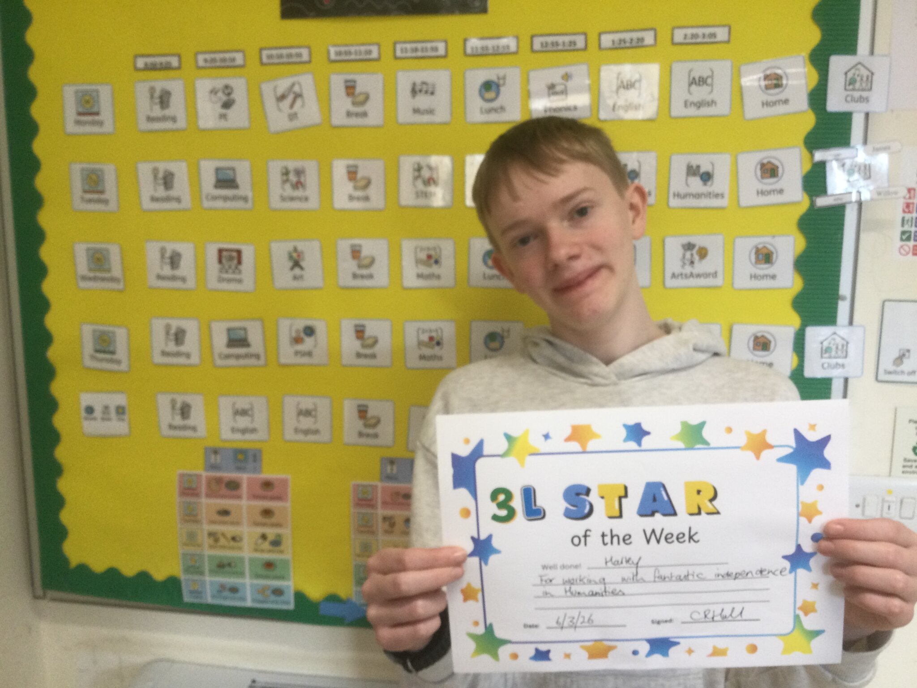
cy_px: 344
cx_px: 458
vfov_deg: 45.4
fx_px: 821
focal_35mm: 31
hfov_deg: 58.4
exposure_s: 1/33
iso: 64
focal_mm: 3.3
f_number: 2.4
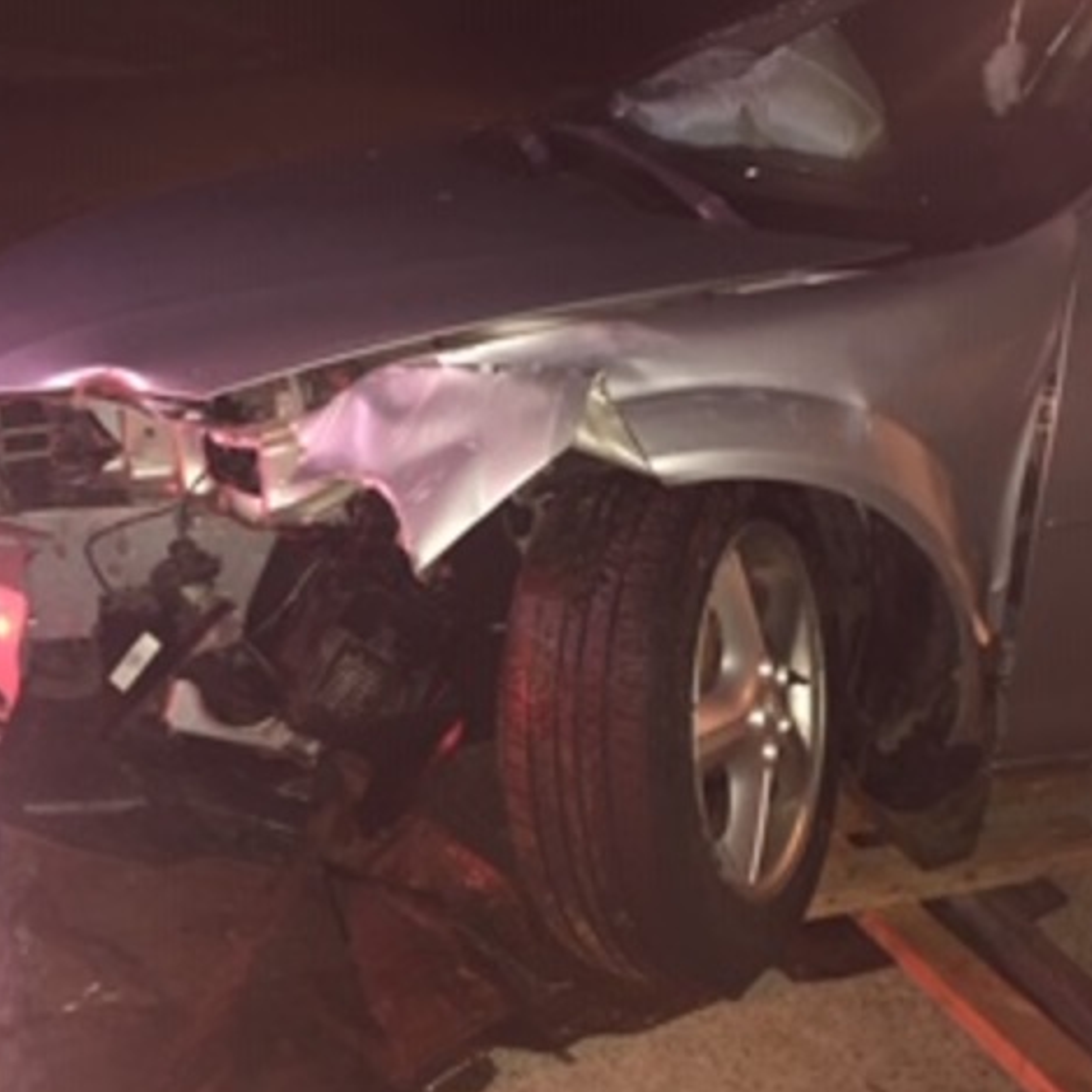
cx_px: 456
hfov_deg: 47.0
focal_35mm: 35
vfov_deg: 47.2
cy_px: 554
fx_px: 1249
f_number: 2.2
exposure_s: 1/16
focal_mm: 4.15
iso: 160
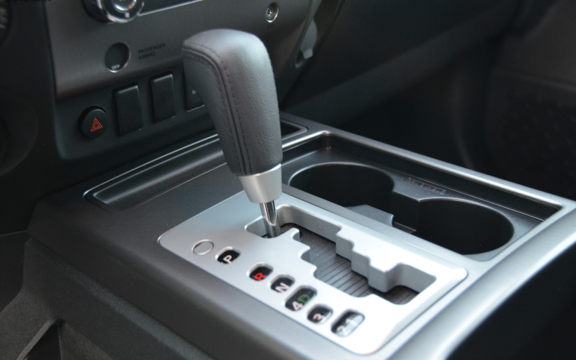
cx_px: 288
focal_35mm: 49
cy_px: 183
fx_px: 769
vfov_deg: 26.3
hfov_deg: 41.1
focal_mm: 32
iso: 1600
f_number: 4.2
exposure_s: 1/30
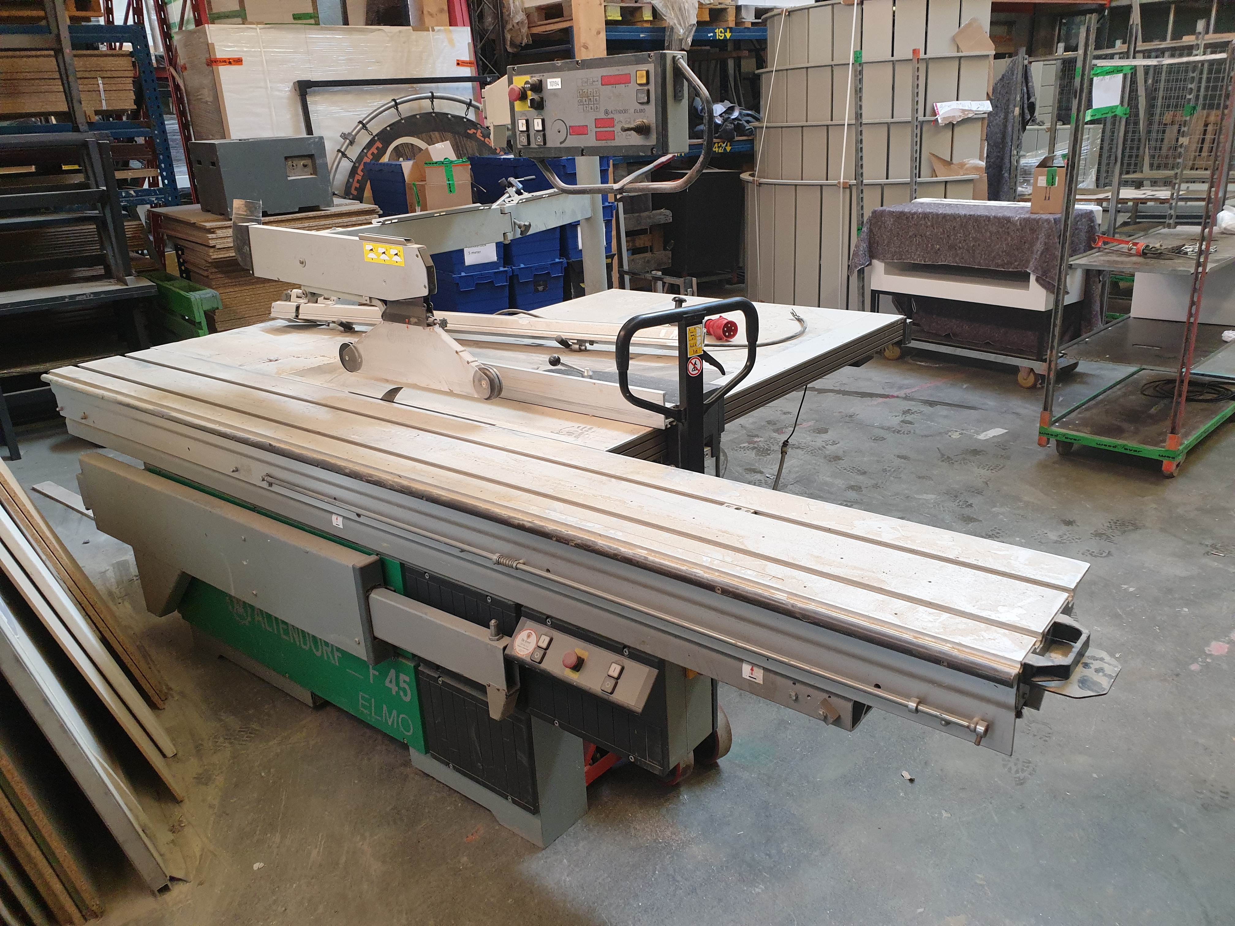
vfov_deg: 53.1
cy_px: 463
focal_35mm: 26
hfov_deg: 67.3
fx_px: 928
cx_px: 618
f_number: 2.4
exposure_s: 1/50
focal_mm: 4.3
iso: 250
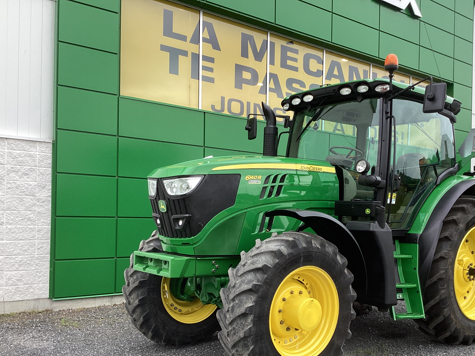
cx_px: 275
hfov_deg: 48.8
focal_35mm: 38
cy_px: 217
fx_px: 521
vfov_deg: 37.5
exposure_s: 1/203
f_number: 2.4
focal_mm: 3.3
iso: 25
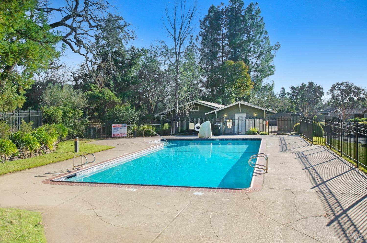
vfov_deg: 43.4
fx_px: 305
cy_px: 122
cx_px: 184
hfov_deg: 62.0
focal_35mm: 30
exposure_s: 1/250
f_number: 8
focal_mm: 20
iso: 100
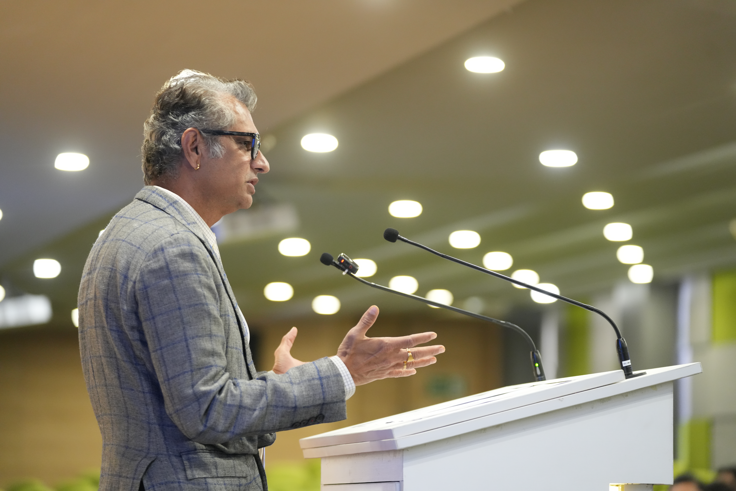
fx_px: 2433
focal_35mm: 119
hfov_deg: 17.2
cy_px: 246
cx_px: 368
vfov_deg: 11.5
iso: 3200
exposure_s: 1/160
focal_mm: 119
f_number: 2.8
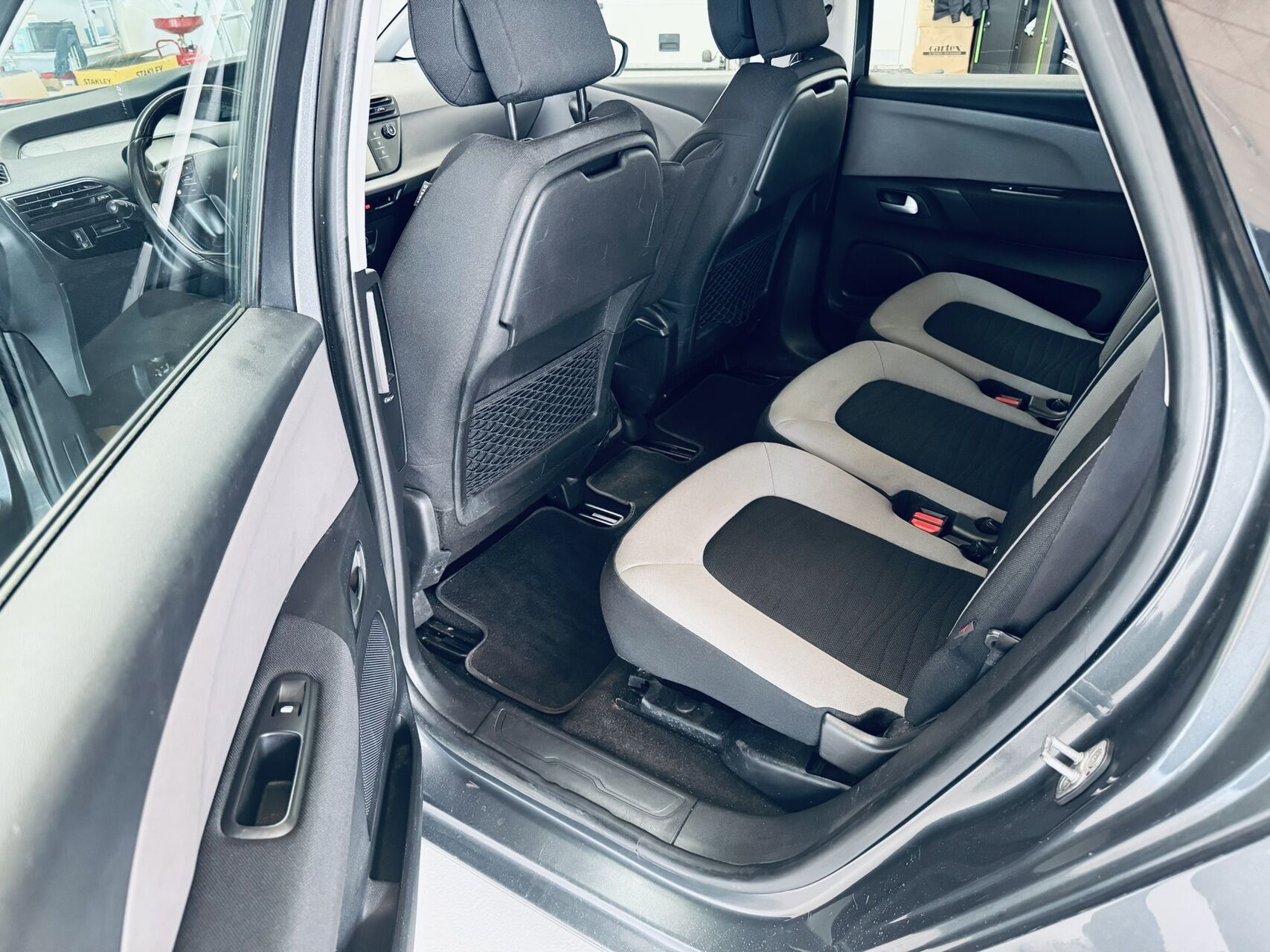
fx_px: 880
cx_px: 635
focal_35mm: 24
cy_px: 476
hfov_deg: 71.6
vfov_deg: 56.8
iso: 500
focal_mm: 6.76
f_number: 1.78
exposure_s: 1/60
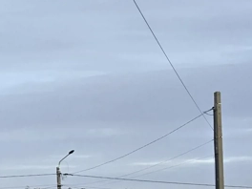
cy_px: 226
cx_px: -204
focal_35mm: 87
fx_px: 633
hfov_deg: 17.9
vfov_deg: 16.3
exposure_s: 1/182
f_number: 1.7
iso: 200
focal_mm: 6.3
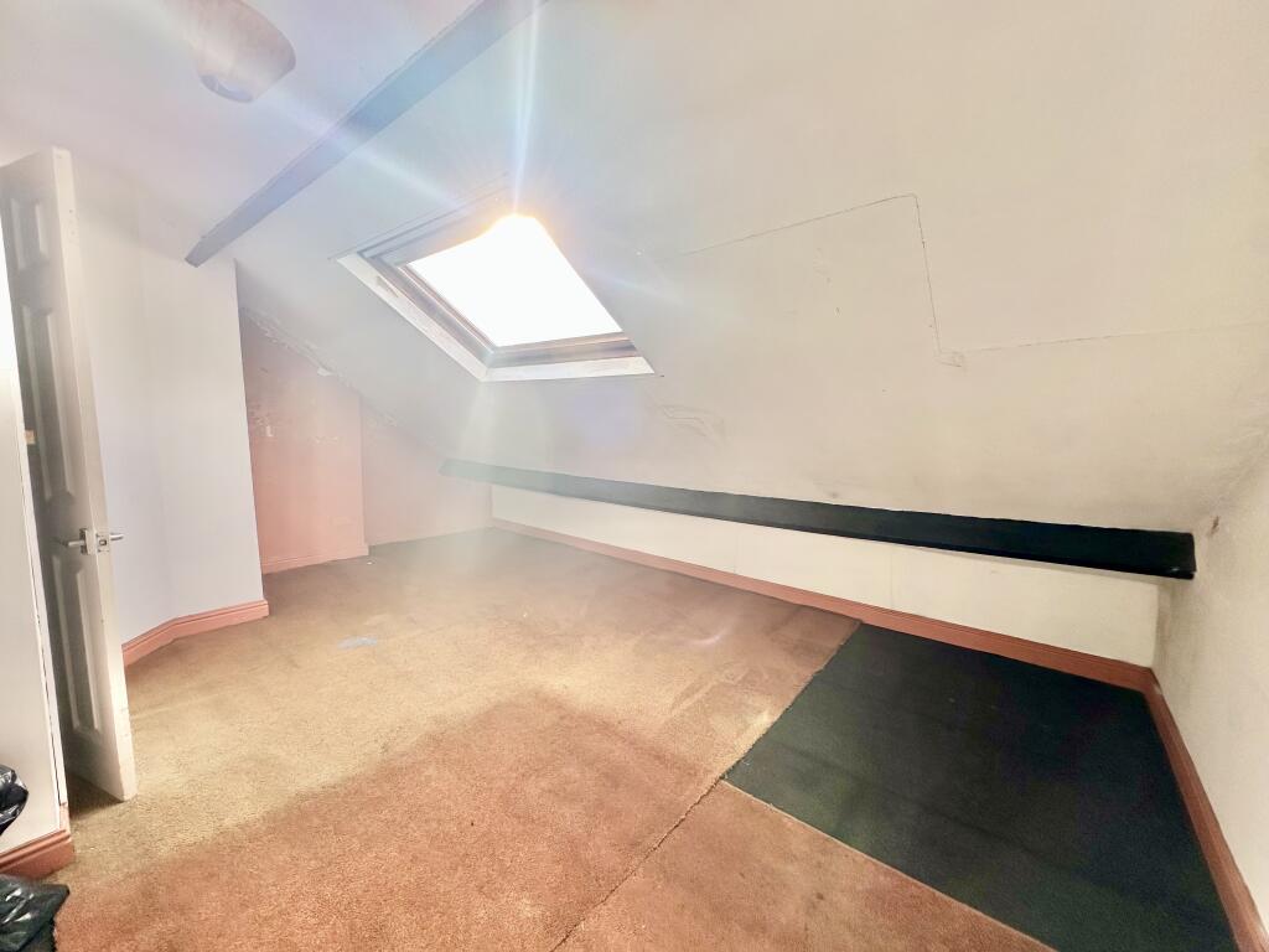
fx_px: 513
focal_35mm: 14
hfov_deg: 102.1
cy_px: 476
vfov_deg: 85.7
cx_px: 634
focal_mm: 2.22
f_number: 2.2
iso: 40
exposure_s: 1/203
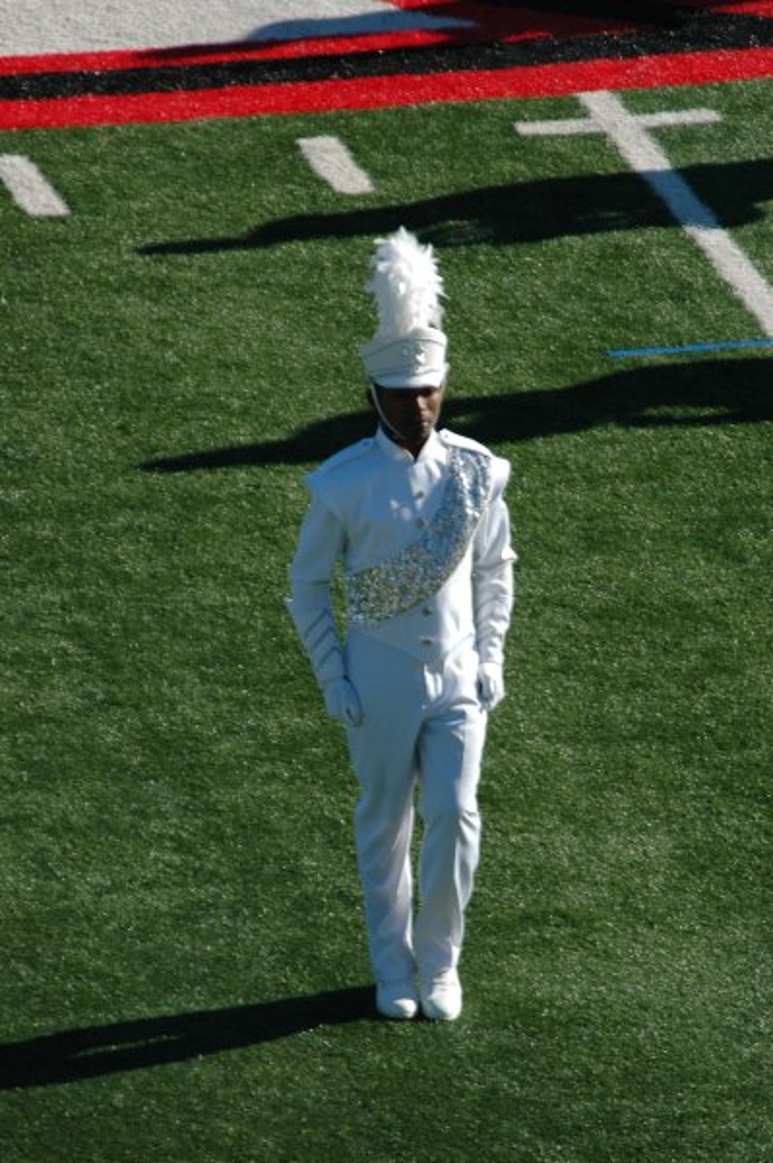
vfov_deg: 3.4
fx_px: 19357
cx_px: 386
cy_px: 582
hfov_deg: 2.3
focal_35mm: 600
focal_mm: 400
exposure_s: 1/800
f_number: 5.6
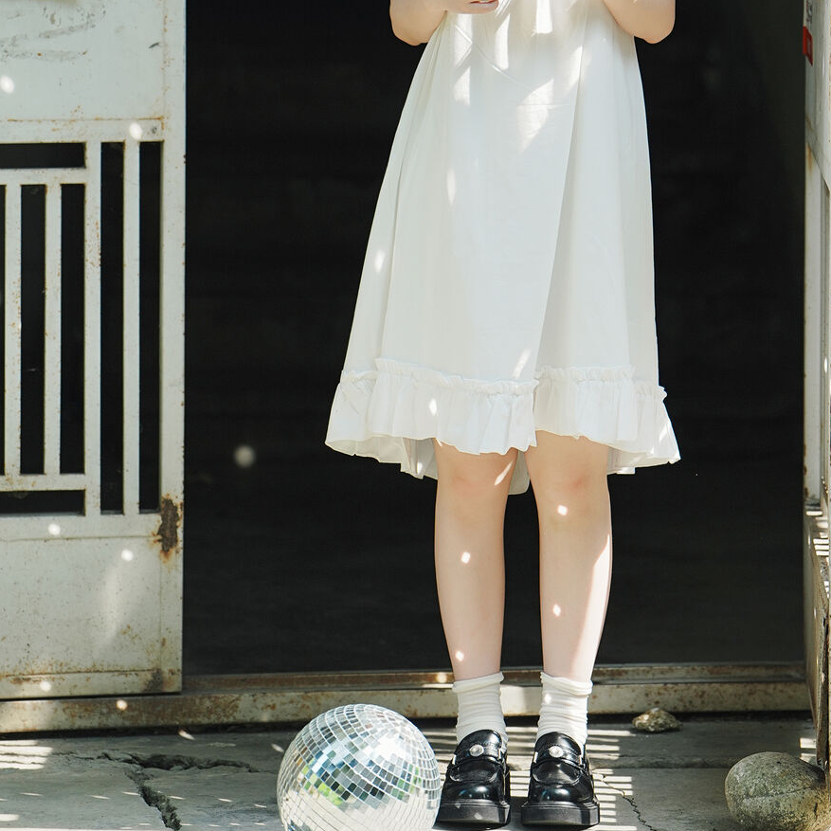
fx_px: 5921
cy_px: 18
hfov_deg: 8.0
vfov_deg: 8.0
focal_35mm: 218
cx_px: 494
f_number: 2.8
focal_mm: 125
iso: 200
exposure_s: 1/1000
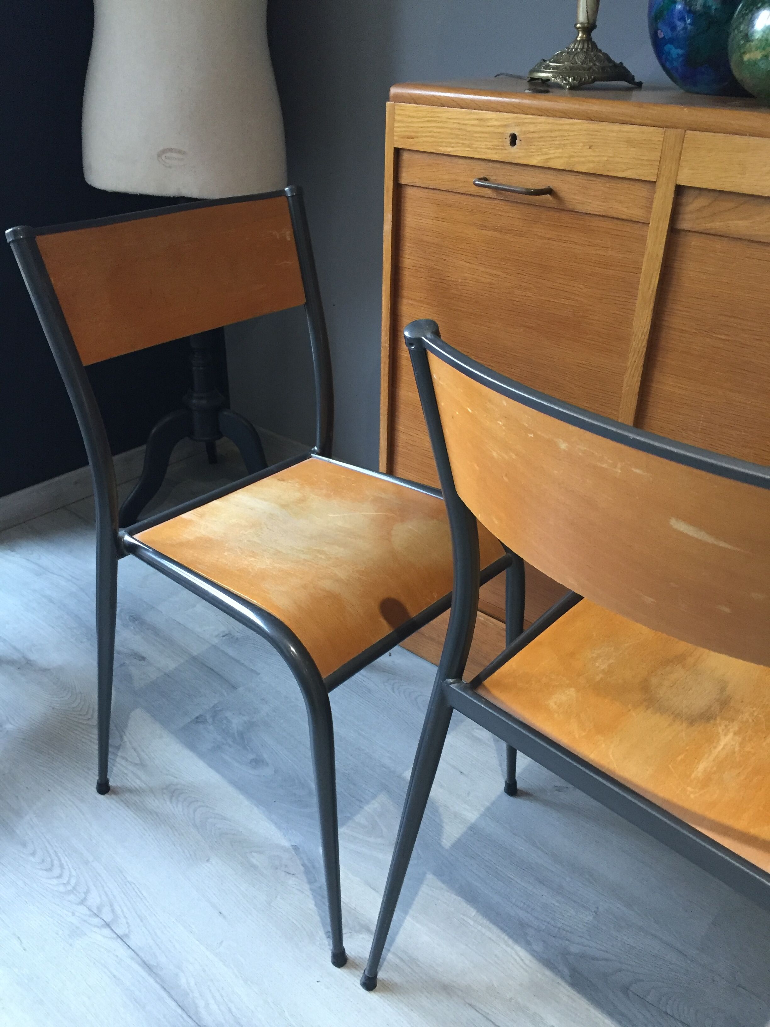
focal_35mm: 29
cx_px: 385
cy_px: 514
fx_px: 860
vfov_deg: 61.7
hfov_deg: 48.2
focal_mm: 4.15
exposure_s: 1/33
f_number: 2.2
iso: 200
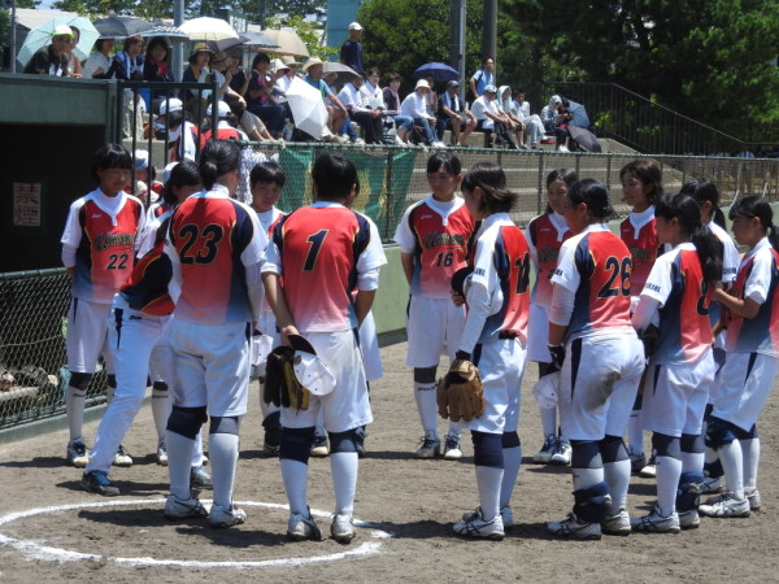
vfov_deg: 14.1
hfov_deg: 18.7
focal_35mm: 105
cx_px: 390
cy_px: 292
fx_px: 2363
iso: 100
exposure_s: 1/500
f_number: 4.8
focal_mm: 18.8
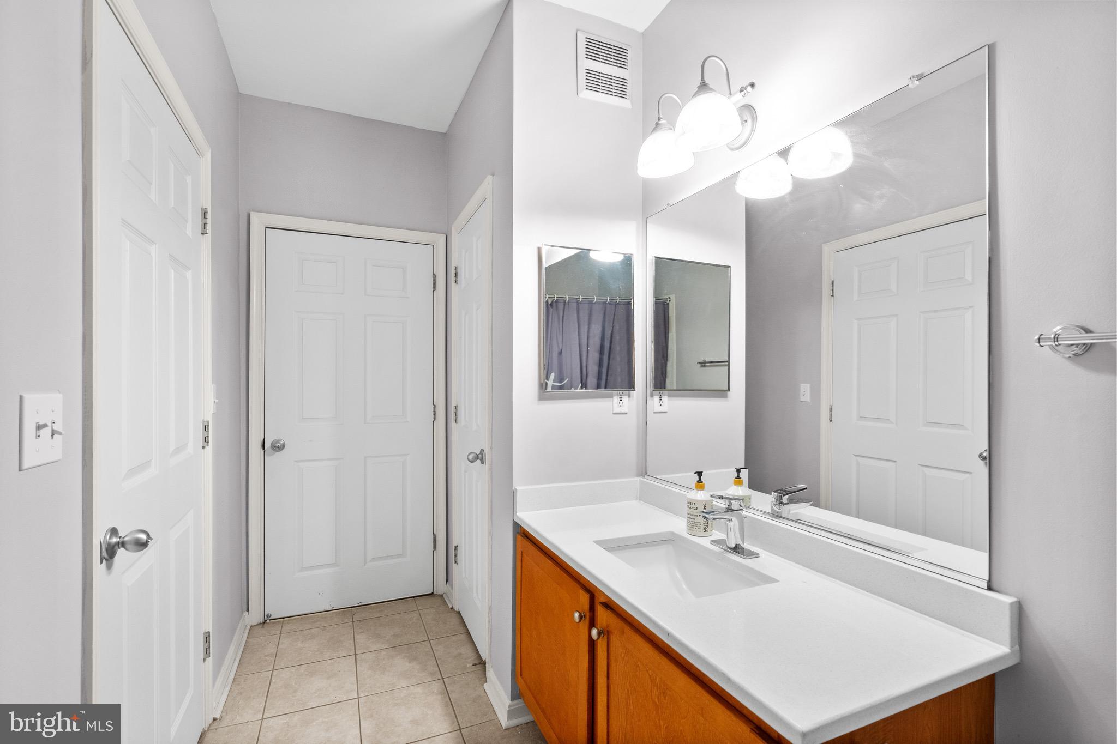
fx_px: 496
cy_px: 372
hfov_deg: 96.7
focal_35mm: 16
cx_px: 558
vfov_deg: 73.7
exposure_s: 1/3
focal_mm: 16
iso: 640
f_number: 8
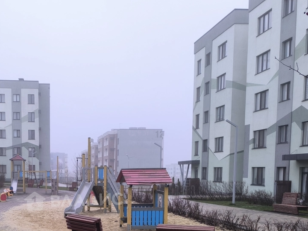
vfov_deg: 34.4
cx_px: 74
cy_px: 199
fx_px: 356
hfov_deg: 45.1
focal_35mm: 40
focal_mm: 6.14
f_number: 1.65
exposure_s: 1/99.9
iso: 800
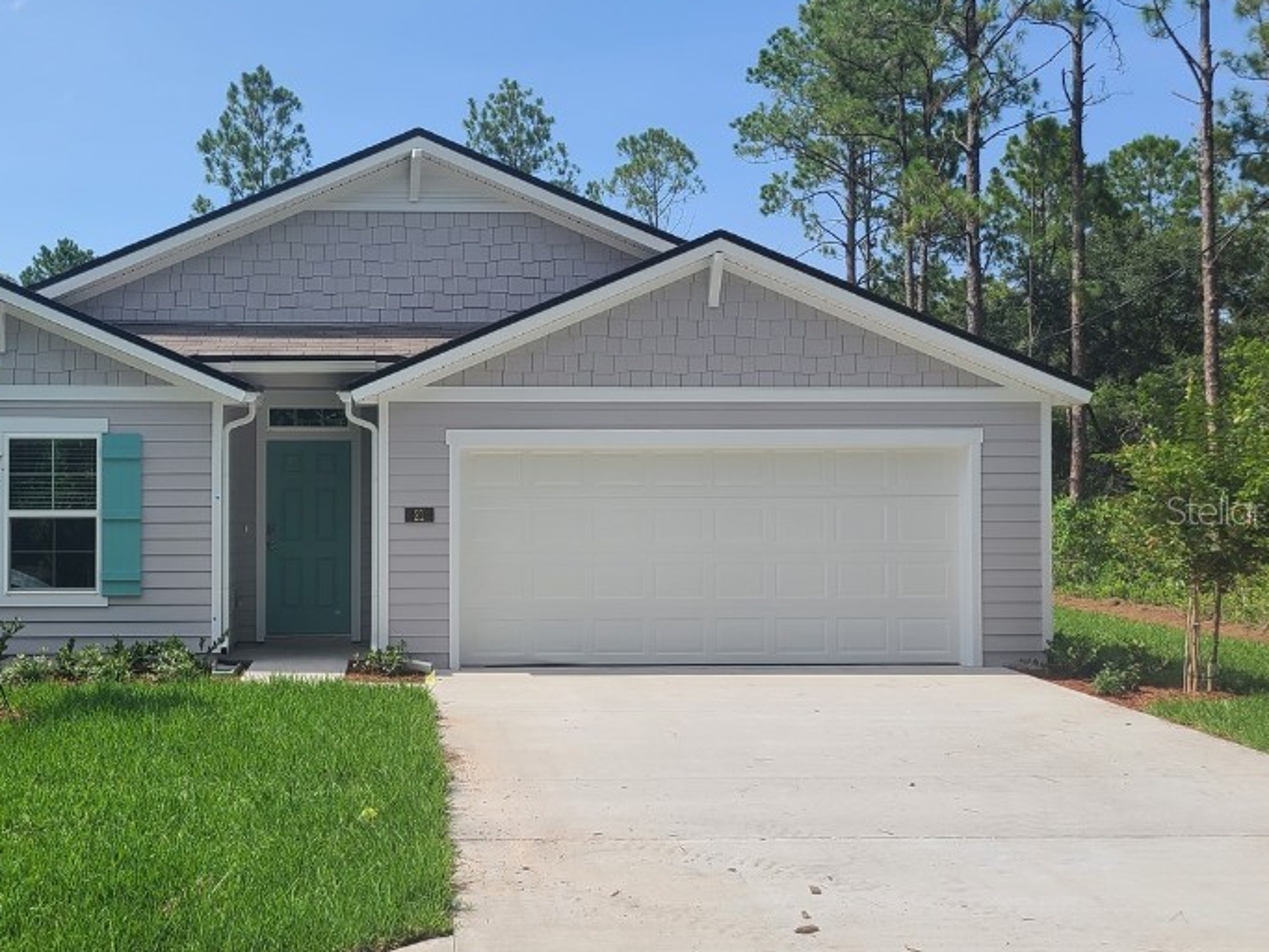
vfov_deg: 36.8
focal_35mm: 39
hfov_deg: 46.9
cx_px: 390
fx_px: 1429
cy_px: 509
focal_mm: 5.4
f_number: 1.8
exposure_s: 1/2094
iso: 40
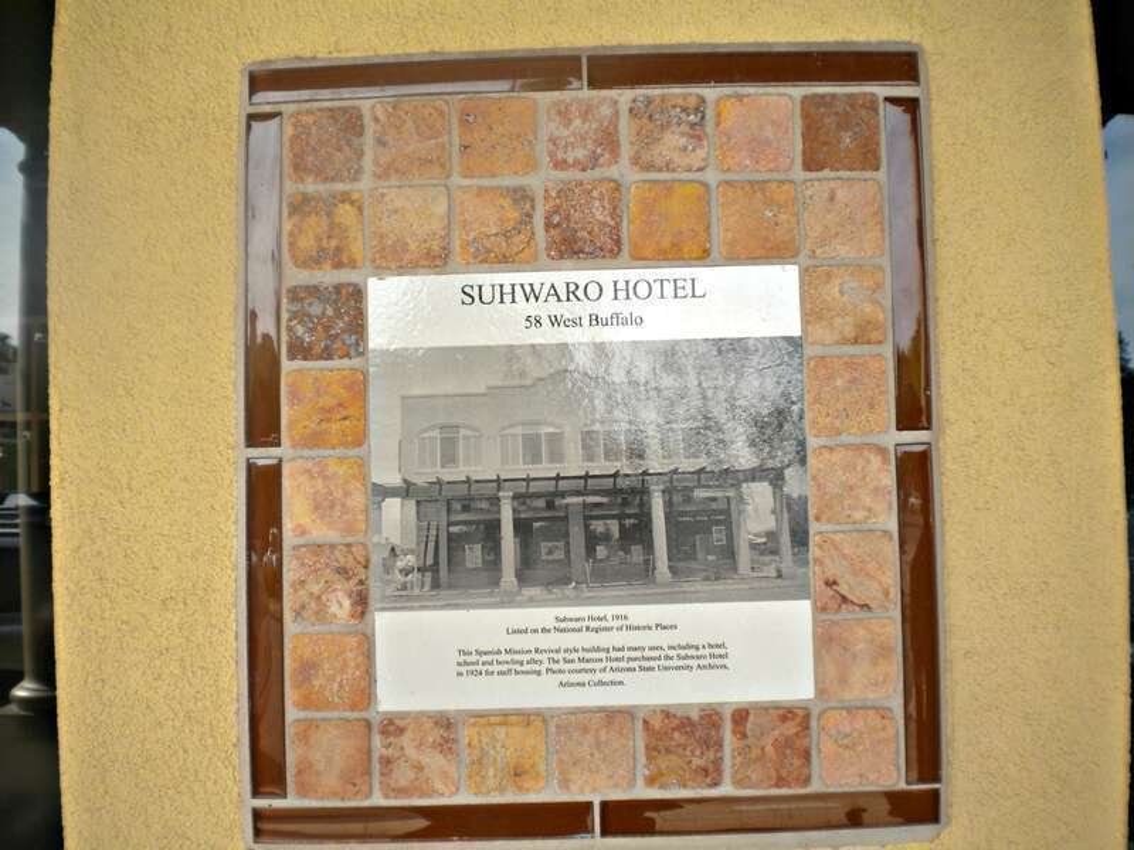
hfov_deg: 52.6
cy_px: 425
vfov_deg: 40.7
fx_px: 1147
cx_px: 567
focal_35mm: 35
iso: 80
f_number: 4.6
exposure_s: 1/152
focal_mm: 6.3
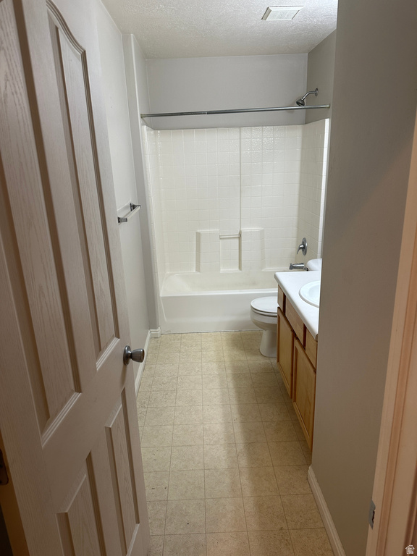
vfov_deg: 71.6
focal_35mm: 24
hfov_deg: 56.8
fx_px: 385
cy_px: 278
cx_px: 208
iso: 125
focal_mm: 6.86
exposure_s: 1/60
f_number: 1.78
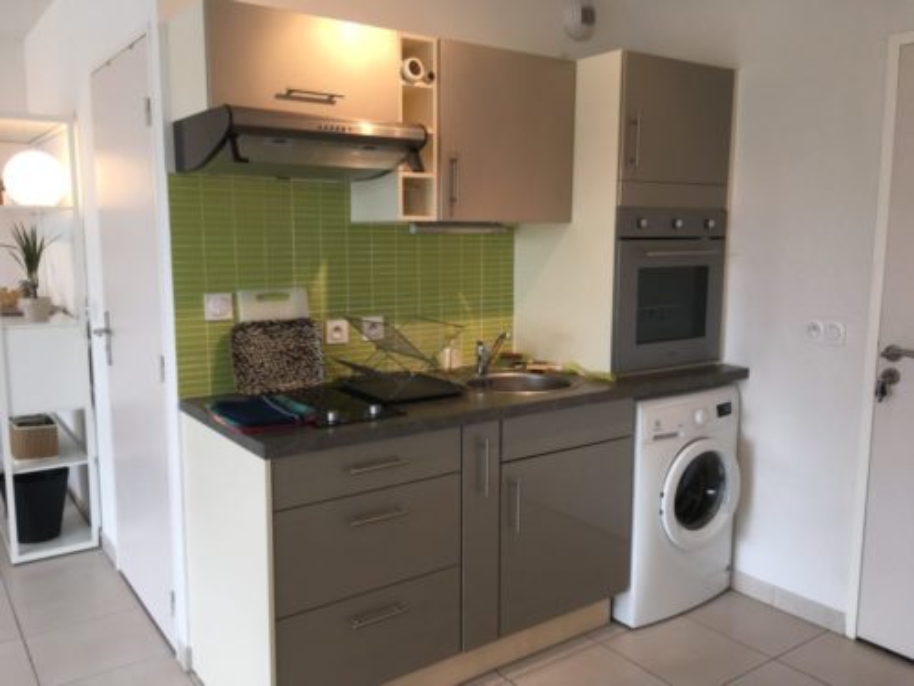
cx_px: 457
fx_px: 766
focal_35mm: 29
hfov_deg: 61.7
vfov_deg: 48.2
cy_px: 343
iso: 32
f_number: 2.2
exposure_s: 1/33
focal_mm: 4.15
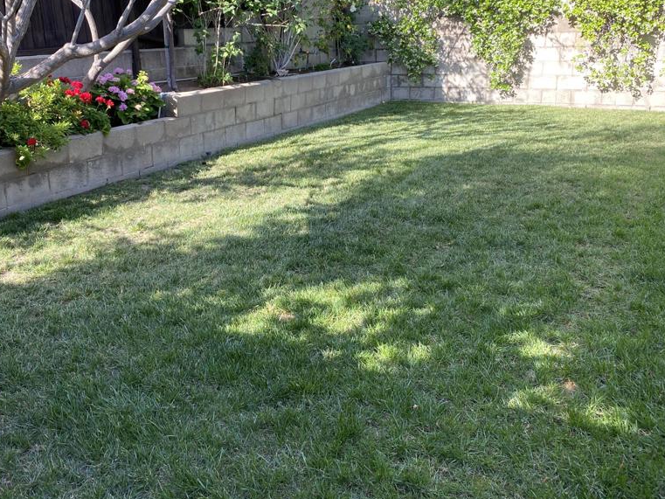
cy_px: 189
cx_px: 267
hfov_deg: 52.3
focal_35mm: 35
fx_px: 672
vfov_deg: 40.4
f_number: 1.8
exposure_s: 1/217
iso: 32
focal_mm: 4.25
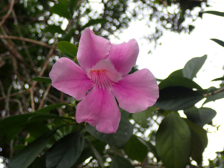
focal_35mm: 51
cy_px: 83
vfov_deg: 28.5
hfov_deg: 37.5
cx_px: 111
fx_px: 330
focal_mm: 9.01
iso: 125
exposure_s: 1/125
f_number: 3.2
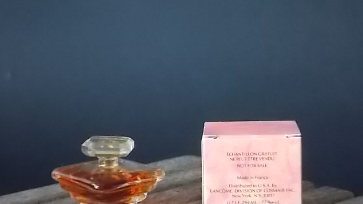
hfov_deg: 17.3
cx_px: 181
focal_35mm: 124
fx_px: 1193
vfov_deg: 9.8
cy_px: 134
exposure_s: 1/40
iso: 800
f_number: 6
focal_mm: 20.1
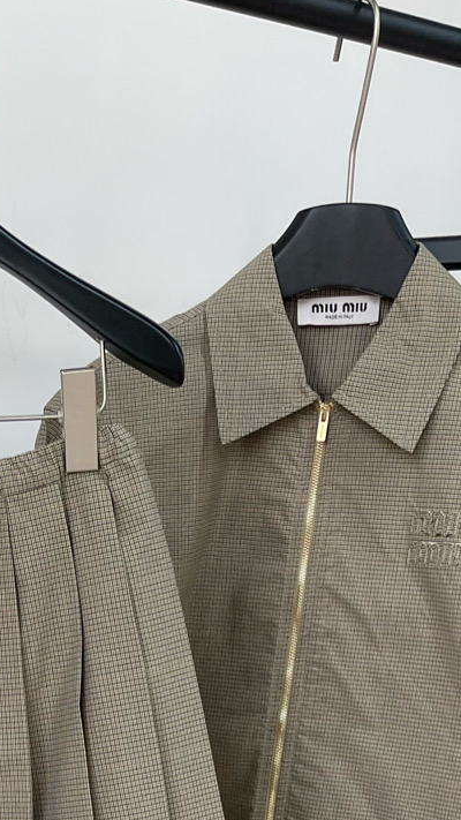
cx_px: -90
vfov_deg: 27.9
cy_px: 927
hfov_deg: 17.0
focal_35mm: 68
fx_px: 1478
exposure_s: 1/121
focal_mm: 5.1
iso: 80
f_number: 1.6
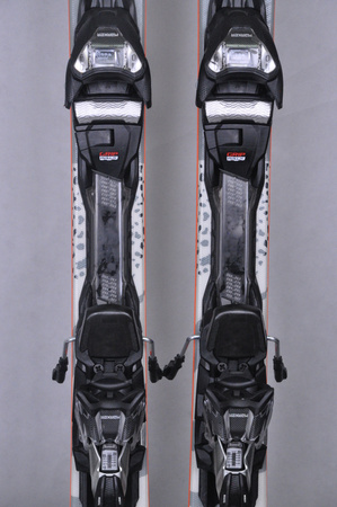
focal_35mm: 120
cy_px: 254
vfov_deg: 17.1
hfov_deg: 11.4
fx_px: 1689
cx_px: 168
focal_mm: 80
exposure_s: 1/125
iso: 3200
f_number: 8
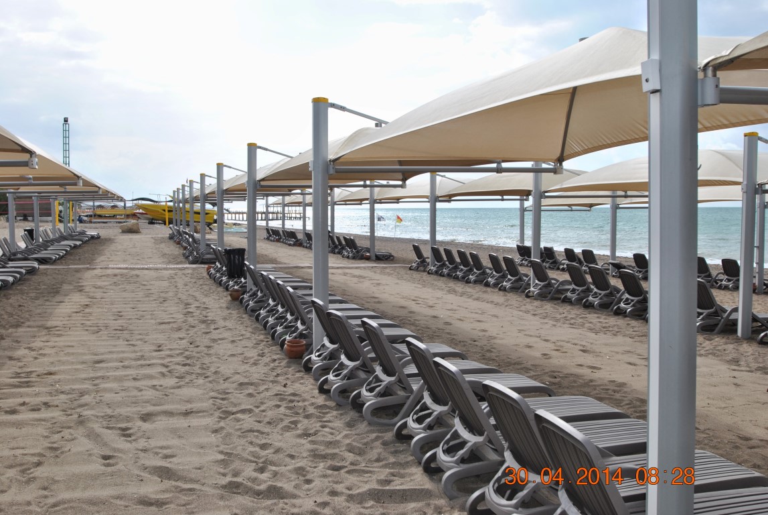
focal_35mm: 36
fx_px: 769
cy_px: 258
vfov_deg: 37.0
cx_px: 384
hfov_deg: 53.1
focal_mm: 24
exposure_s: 1/200
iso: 100
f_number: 9
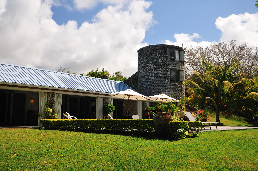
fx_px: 258
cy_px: 86
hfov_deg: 53.2
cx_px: 129
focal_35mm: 36
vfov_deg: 36.8
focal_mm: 24
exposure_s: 1/320
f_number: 5.6
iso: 200
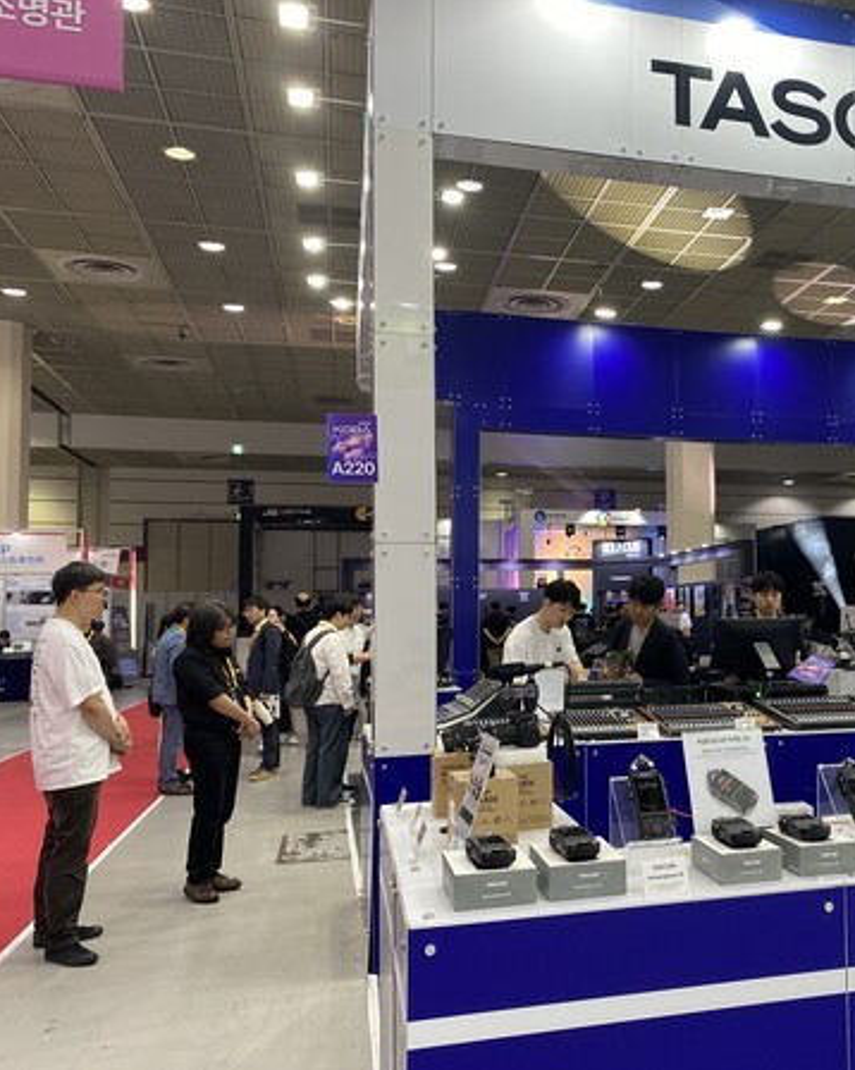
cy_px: 535
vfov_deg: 52.9
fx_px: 1076
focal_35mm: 34
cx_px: 712
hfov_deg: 41.1
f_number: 1.8
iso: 100
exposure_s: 1/120
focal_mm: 4.25
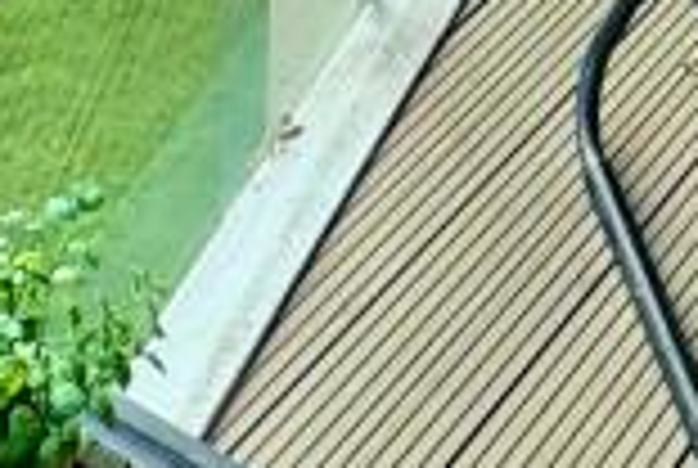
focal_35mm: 96
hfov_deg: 21.2
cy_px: -1026
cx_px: 315
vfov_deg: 9.9
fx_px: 1865
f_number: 2.2
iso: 40
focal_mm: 2.22
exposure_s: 1/443
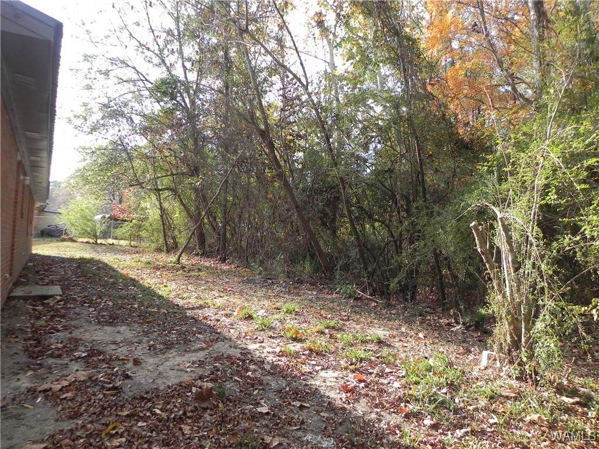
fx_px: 450
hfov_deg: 67.3
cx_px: 300
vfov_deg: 53.1
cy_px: 224
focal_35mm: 26
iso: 160
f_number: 2.8
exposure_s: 1/433
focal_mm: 4.6
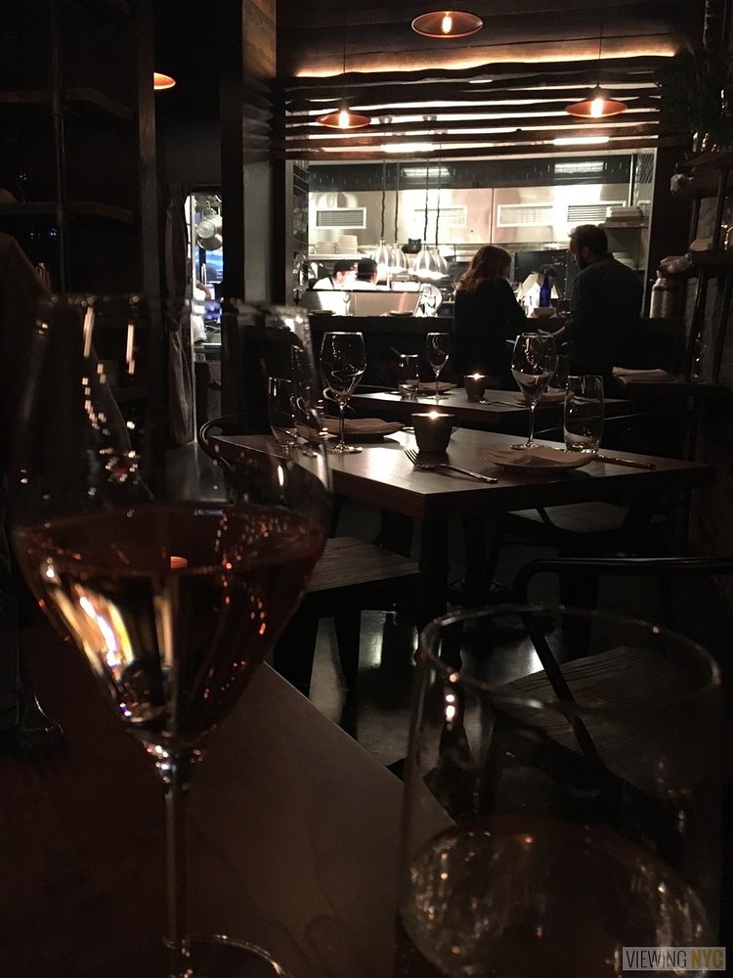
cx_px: 366
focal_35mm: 29
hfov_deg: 48.2
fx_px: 819
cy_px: 489
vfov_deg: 61.7
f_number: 2.2
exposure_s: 1/15
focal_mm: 4.15
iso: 400
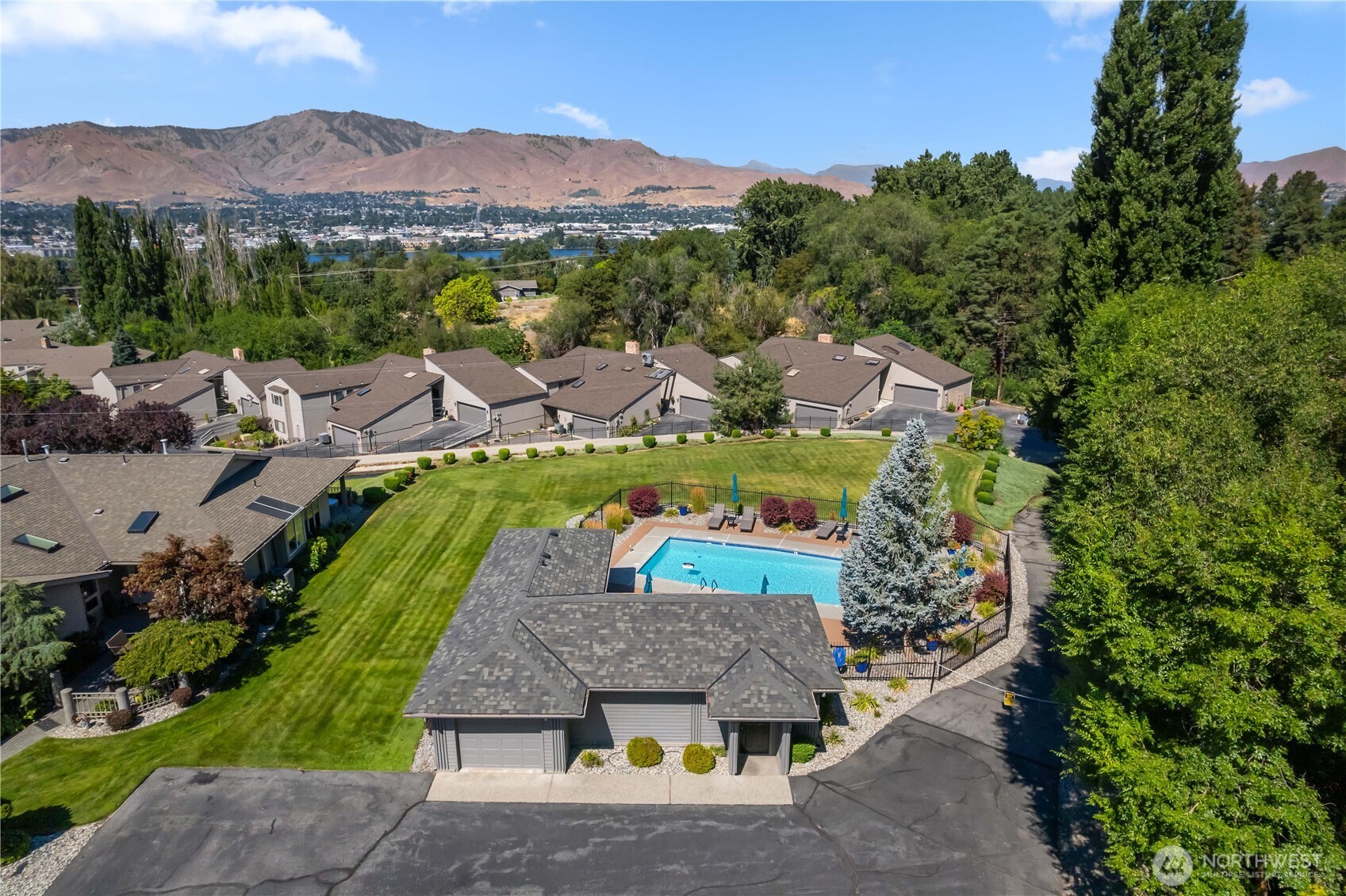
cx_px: 673
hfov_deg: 78.6
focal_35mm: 22
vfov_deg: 57.2
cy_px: 448
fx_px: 822
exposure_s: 1/8000
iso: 100
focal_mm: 8.38
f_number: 2.8
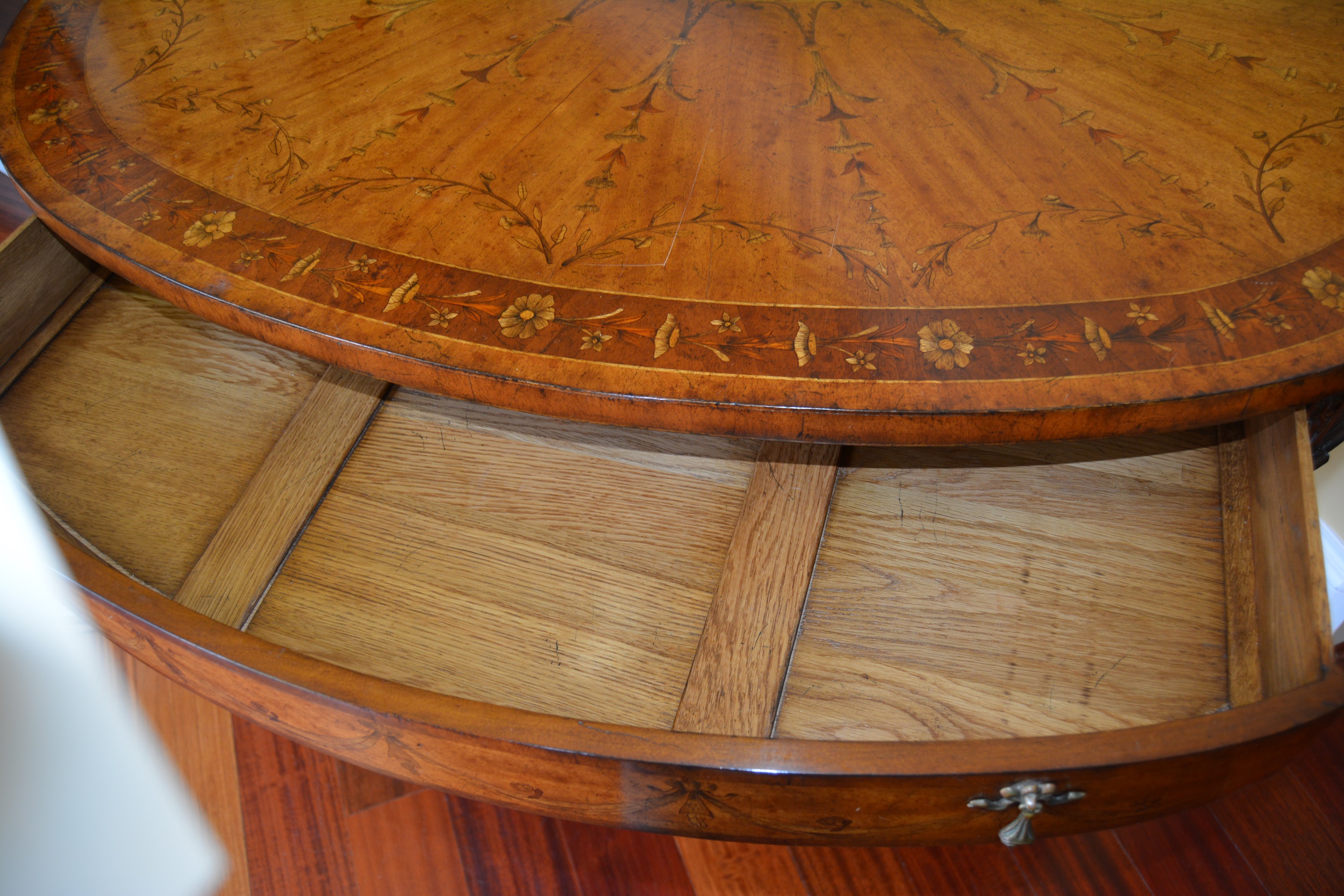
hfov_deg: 67.4
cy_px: 448
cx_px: 672
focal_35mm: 27
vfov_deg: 47.9
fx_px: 1008
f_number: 3.5
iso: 400
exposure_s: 1/60
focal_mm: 18
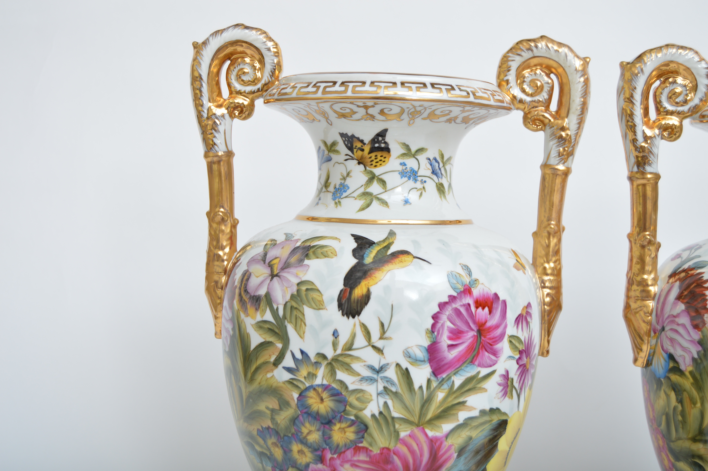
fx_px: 1002
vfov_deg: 26.4
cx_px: 354
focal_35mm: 51
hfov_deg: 38.9
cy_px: 236
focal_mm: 34
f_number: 4.5
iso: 200
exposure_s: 1/200
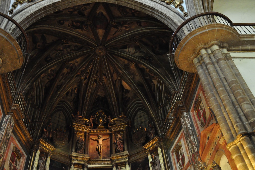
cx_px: 128
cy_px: 85
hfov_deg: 48.0
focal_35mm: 40
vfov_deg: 32.9
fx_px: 287
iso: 3200
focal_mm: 27
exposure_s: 1/30
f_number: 3.8
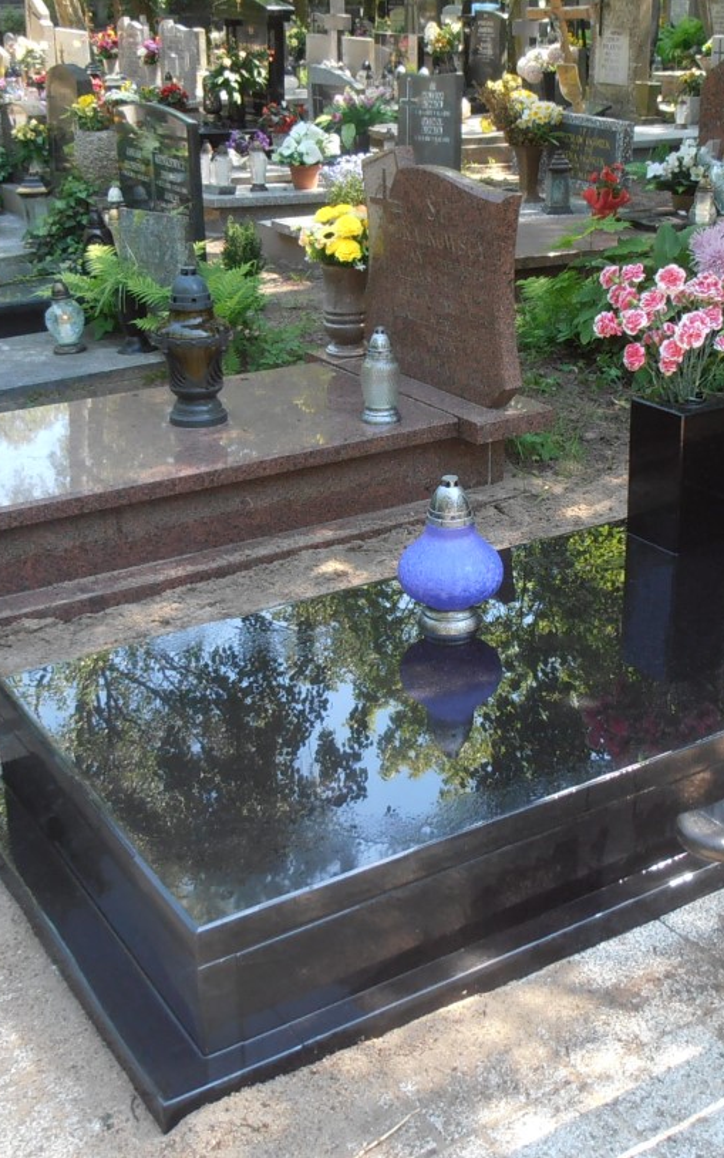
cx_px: 482
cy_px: 516
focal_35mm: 45
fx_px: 1420
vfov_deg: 44.3
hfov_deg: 28.4
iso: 80
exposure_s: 1/80
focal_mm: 4.2
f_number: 3
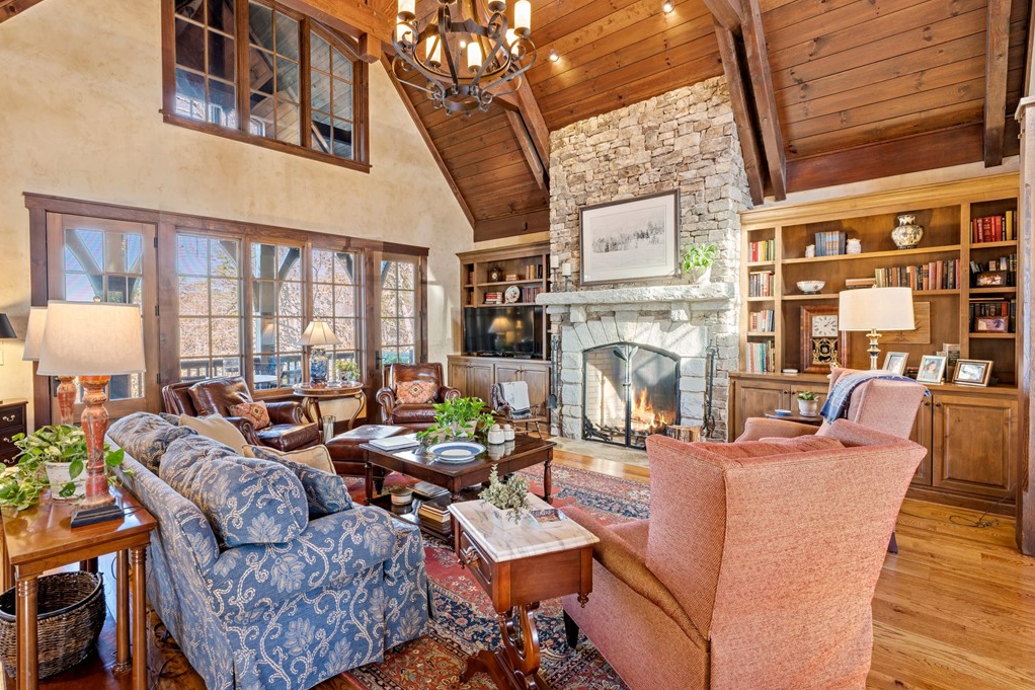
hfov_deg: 93.2
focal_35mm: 17
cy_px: 333
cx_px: 489
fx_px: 489
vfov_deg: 70.4
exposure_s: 1.3
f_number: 9
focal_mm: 16
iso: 200
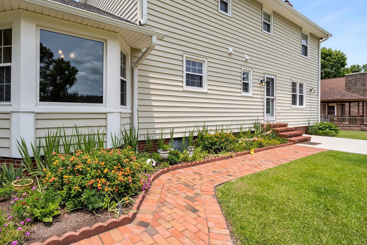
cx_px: 153
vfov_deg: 67.3
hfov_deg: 89.2
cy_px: 112
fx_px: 183
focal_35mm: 18
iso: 64
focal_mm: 14
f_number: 7.1
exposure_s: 1/320
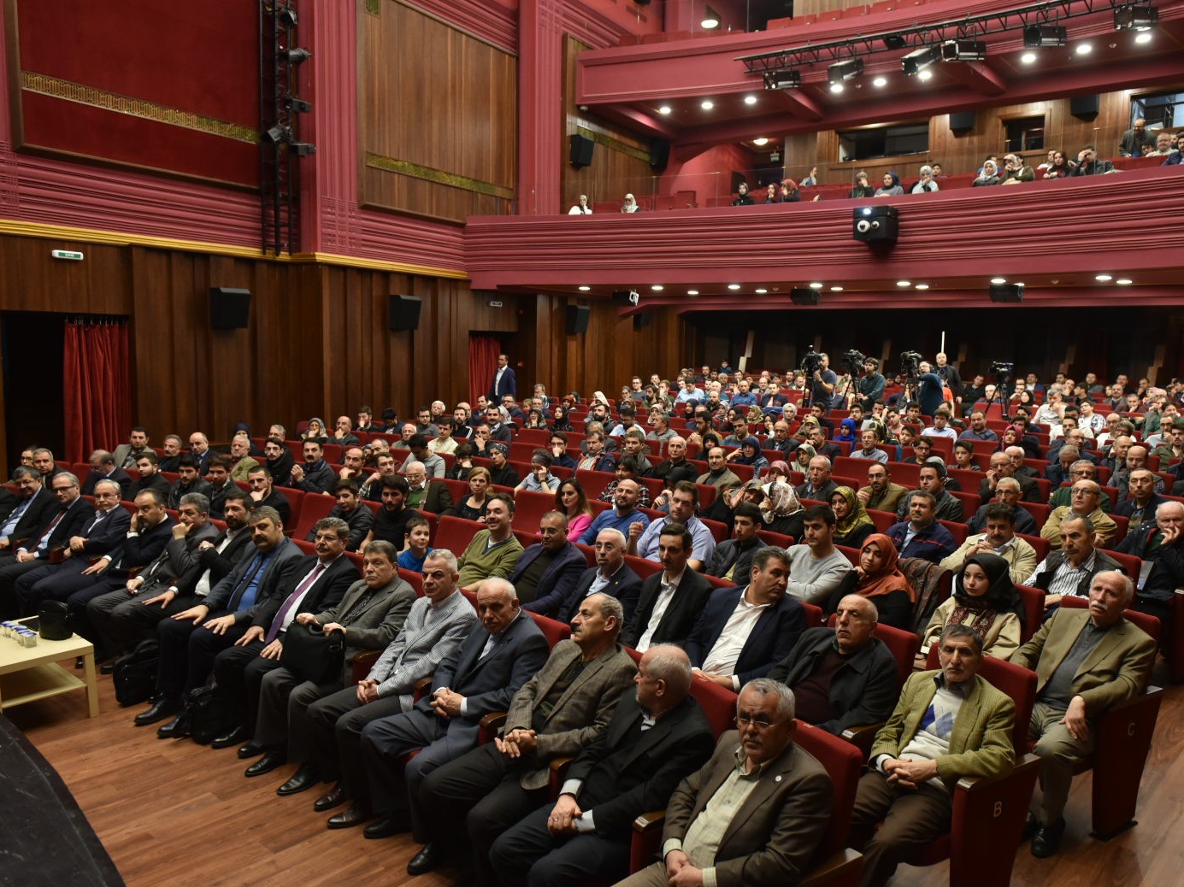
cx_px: 635
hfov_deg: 65.3
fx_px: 923
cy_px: 449
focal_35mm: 27
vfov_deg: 51.3
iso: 2000
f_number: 3.5
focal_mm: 24
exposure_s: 1/100
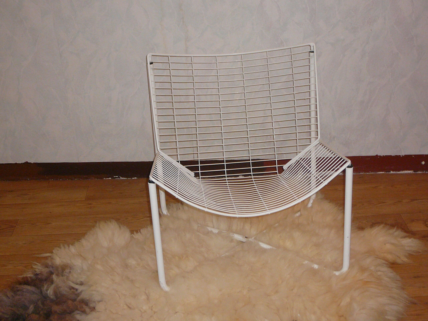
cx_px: 214
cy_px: 160
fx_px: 606
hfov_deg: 38.9
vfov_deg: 29.7
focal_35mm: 49
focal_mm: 7.3
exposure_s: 1/30
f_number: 3.4
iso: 200
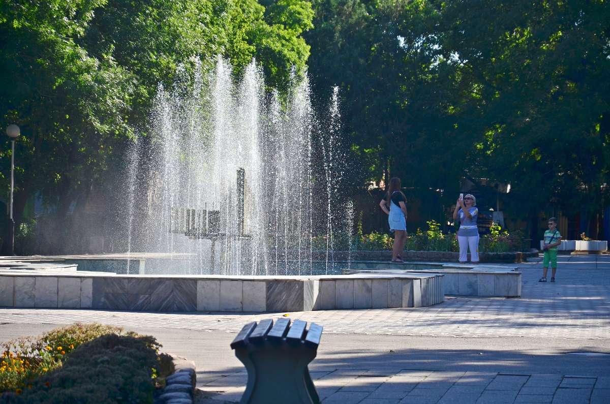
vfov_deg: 8.7
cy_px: 202
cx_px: 305
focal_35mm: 158
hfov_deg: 13.1
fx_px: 2663
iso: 100
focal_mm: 105
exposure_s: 1/500
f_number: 5.6
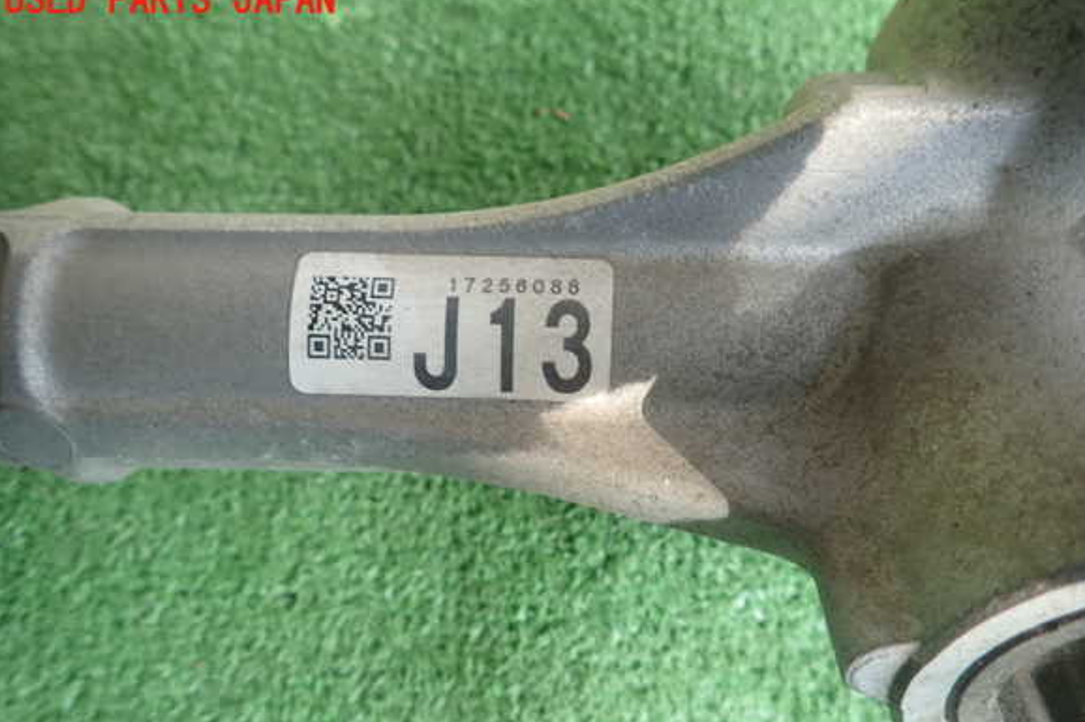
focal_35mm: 27
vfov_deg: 47.8
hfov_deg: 67.4
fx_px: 813
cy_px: 399
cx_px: 558
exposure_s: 1/60
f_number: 2
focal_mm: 4.5
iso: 125
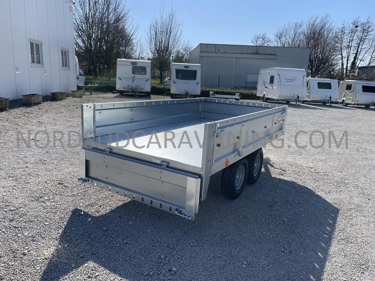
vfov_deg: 53.1
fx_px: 282
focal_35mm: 26
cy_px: 140
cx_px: 188
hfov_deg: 67.3
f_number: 1.6
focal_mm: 4.2
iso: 32
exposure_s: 1/4292
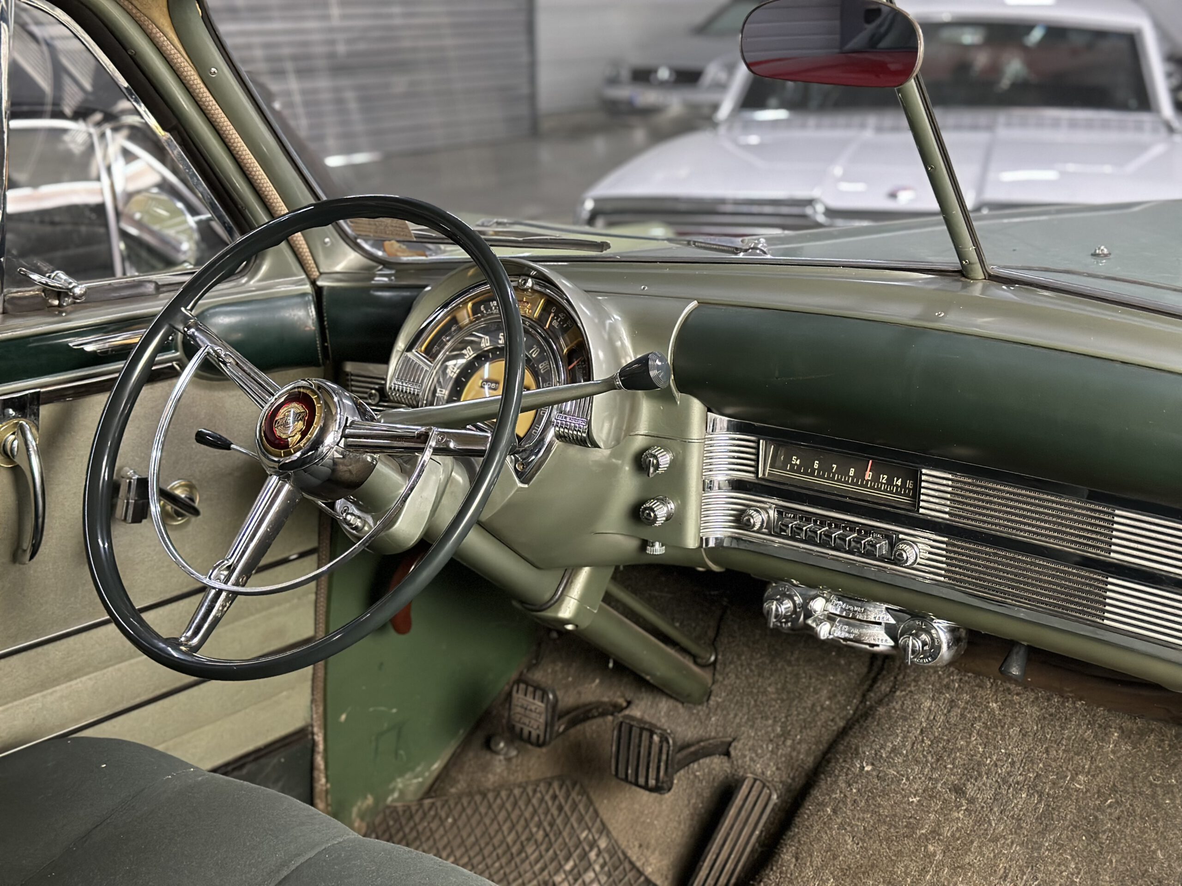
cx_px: 591
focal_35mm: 48
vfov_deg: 30.3
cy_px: 443
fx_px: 1639
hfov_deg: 39.7
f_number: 1.78
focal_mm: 6.86
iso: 500
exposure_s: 1/33
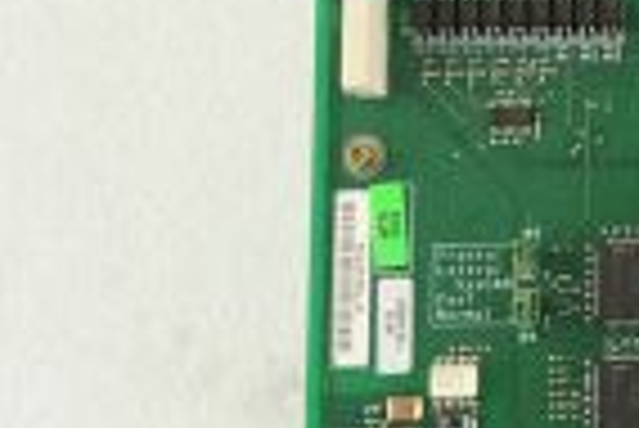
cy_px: 38
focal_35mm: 177
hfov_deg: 10.8
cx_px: 1197
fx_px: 3145
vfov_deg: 7.8
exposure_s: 1/125
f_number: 9
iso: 1600
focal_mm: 42
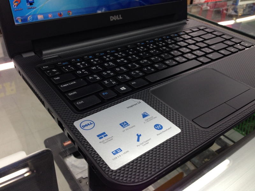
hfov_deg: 55.4
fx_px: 243
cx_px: 128
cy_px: 96
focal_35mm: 33
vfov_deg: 42.9
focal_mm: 4.12
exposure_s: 1/20
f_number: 2.4
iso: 80
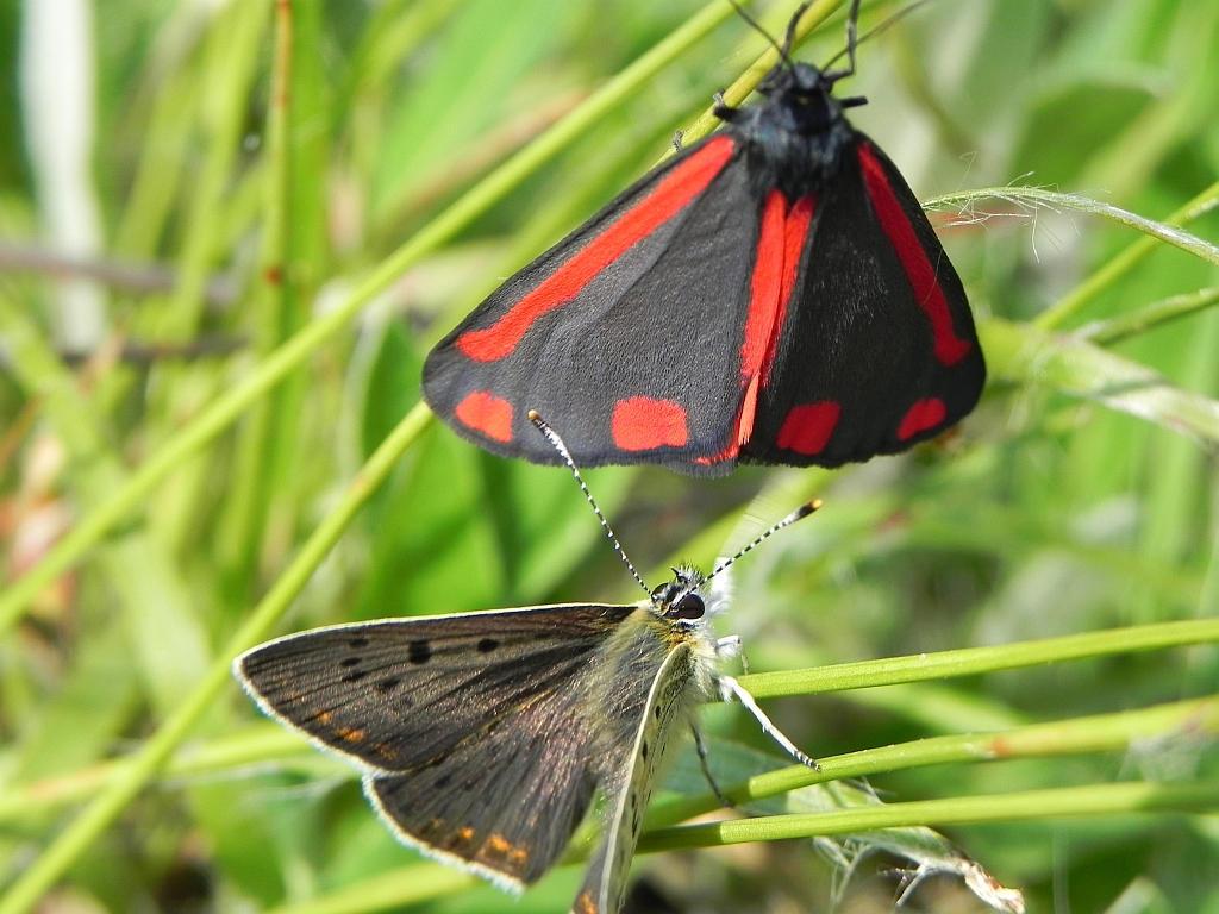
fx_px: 3698
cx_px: 610
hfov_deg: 18.7
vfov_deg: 14.1
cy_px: 457
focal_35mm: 105
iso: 160
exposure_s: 1/561
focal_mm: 18.8
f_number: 4.5
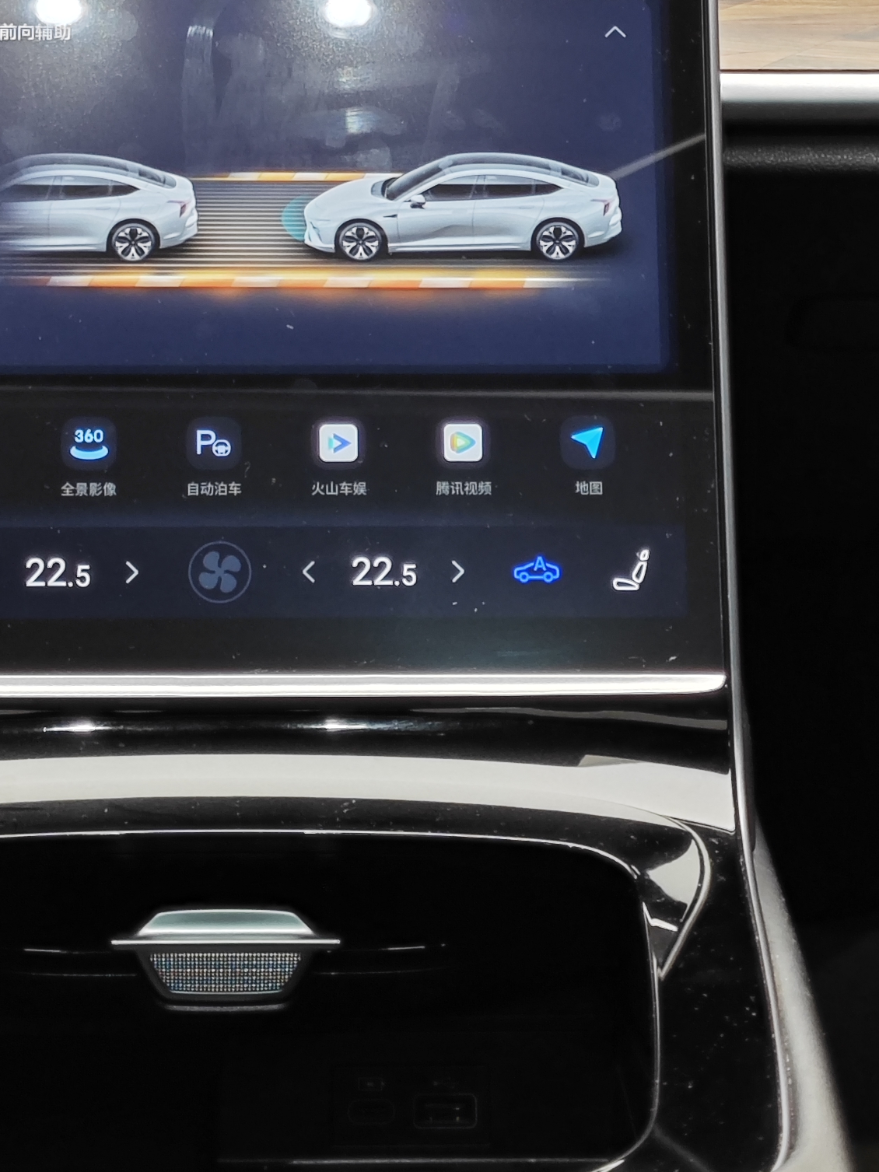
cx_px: 227
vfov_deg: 15.7
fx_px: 4233
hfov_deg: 11.8
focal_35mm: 125
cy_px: 350
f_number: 1.9
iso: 160
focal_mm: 8.7
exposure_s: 1/24
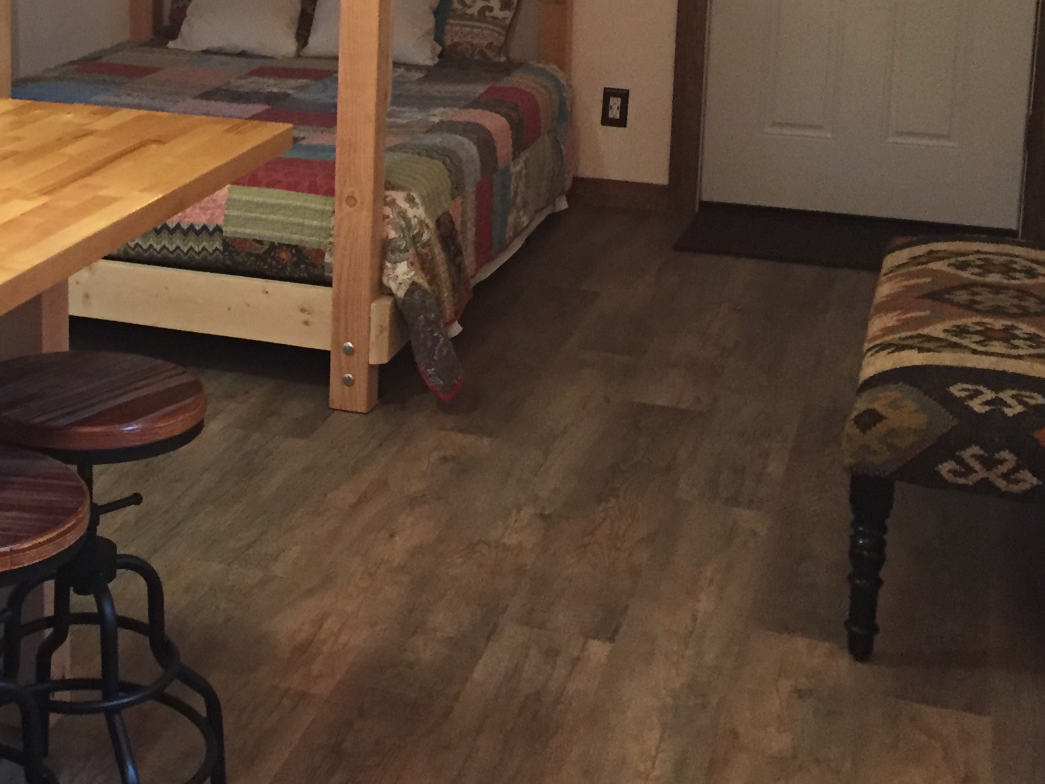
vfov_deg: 23.4
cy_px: 90
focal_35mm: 61
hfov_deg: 30.4
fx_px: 1841
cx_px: 123
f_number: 2.2
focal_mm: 4.15
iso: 250
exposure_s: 1/24
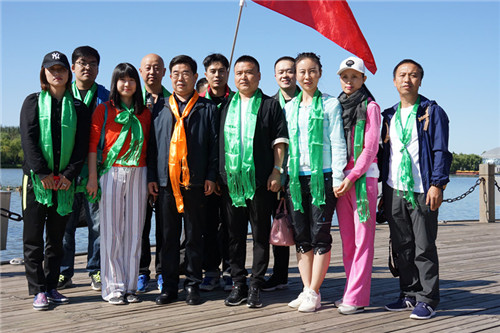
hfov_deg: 40.4
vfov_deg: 27.5
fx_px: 680
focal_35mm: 49
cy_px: 166
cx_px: 250
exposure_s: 1/800
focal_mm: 33
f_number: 8
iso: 400
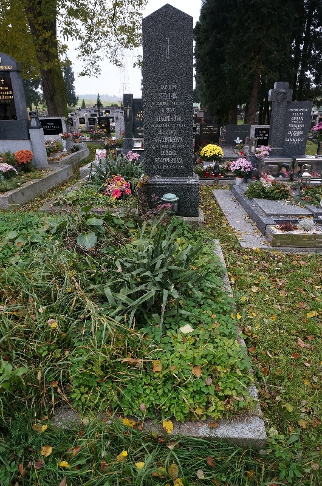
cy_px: 243
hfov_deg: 52.9
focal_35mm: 24
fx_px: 323
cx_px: 161
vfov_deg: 73.8
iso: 400
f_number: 6.3
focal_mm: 16
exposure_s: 1/100
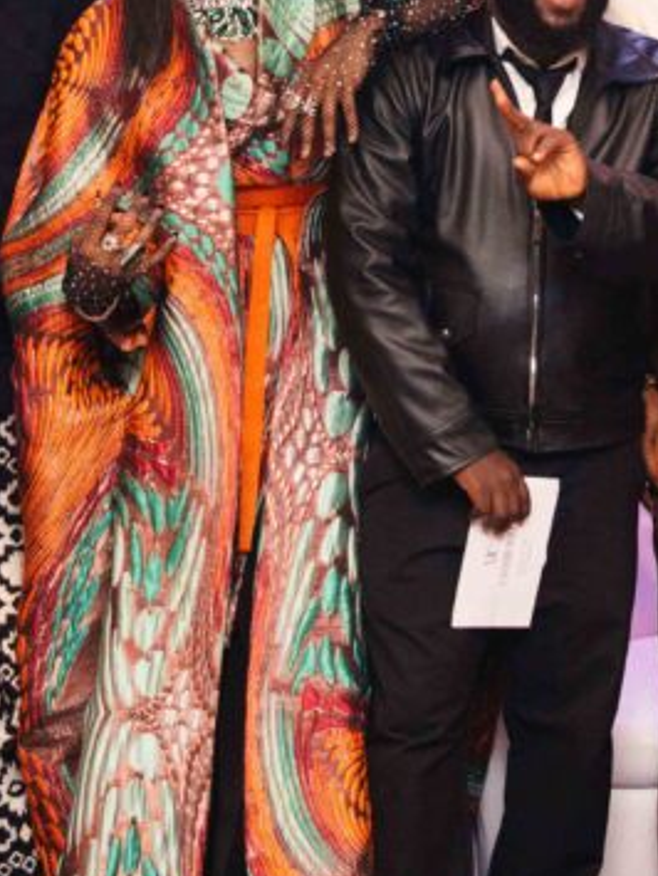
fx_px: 2531
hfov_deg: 14.8
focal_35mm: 100
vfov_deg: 19.5
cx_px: 448
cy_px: 209
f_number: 3.5
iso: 1250
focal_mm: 24
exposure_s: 1/320
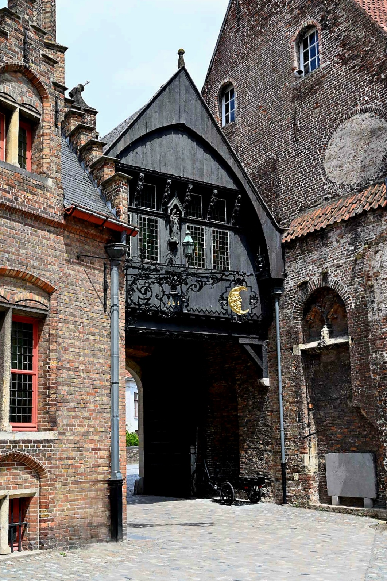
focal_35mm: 42
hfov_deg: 31.9
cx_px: 194
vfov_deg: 46.4
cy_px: 290
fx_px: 677
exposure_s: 1/400
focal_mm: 42
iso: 400
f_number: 10
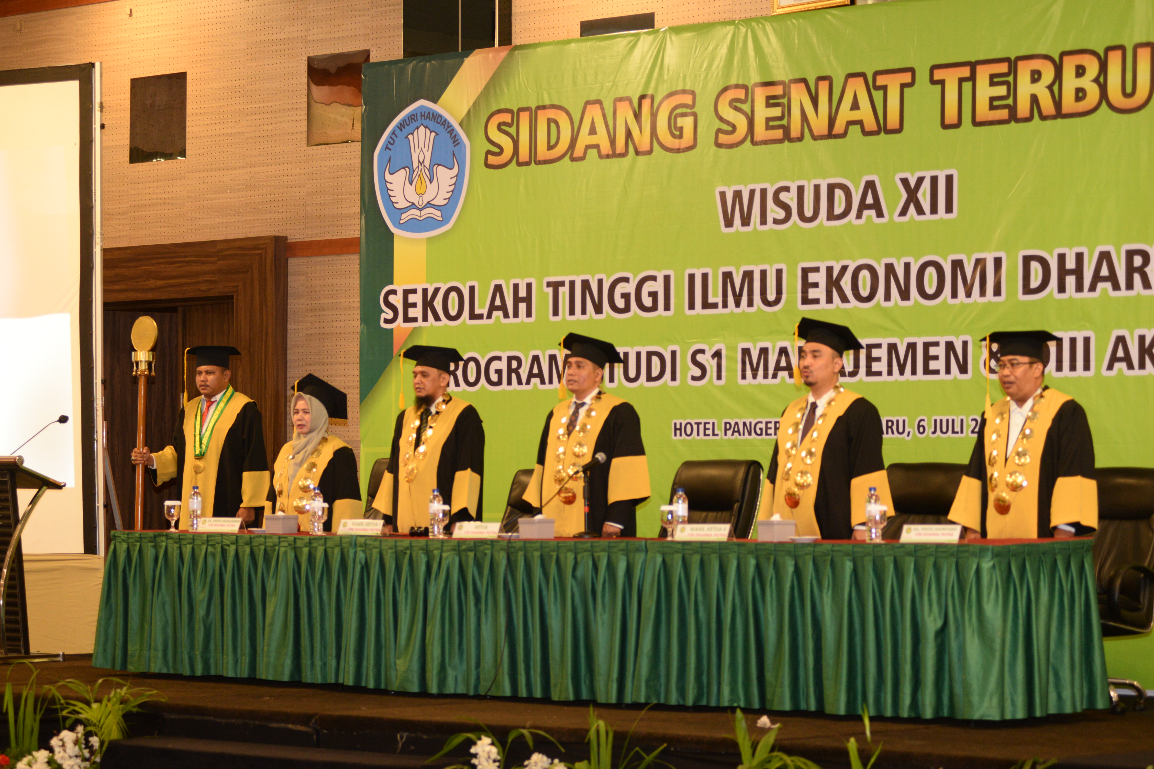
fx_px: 3205
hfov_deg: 20.4
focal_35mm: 100
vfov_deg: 13.7
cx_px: 577
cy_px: 384
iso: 1600
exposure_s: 1/100
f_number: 3.2
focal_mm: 100
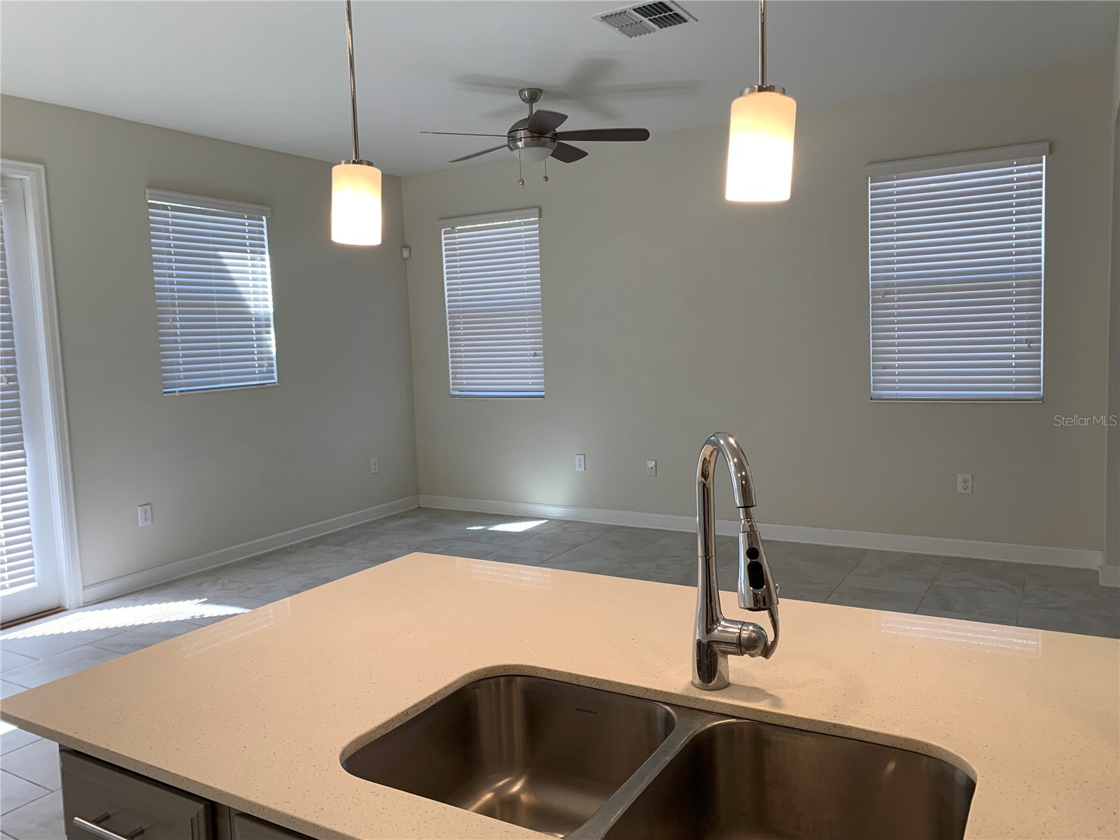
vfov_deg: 53.1
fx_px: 841
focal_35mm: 26
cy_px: 420
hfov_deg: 67.3
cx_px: 560
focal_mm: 4.25
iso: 64
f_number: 1.8
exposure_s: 1/120
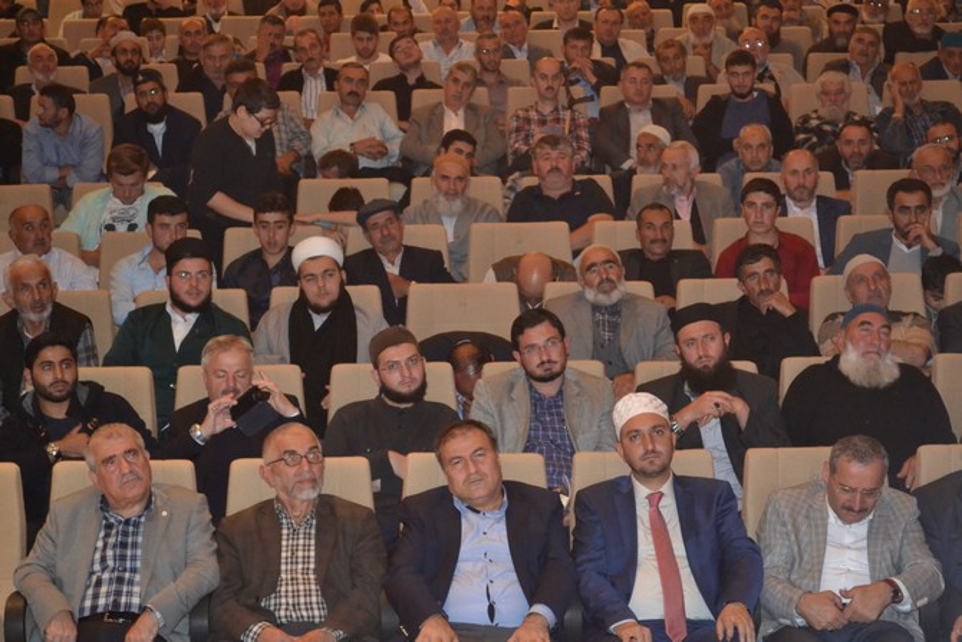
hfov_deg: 24.6
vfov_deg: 16.6
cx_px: 481
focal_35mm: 82
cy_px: 321
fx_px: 2205
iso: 3200
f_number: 5.6
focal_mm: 55
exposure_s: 1/60
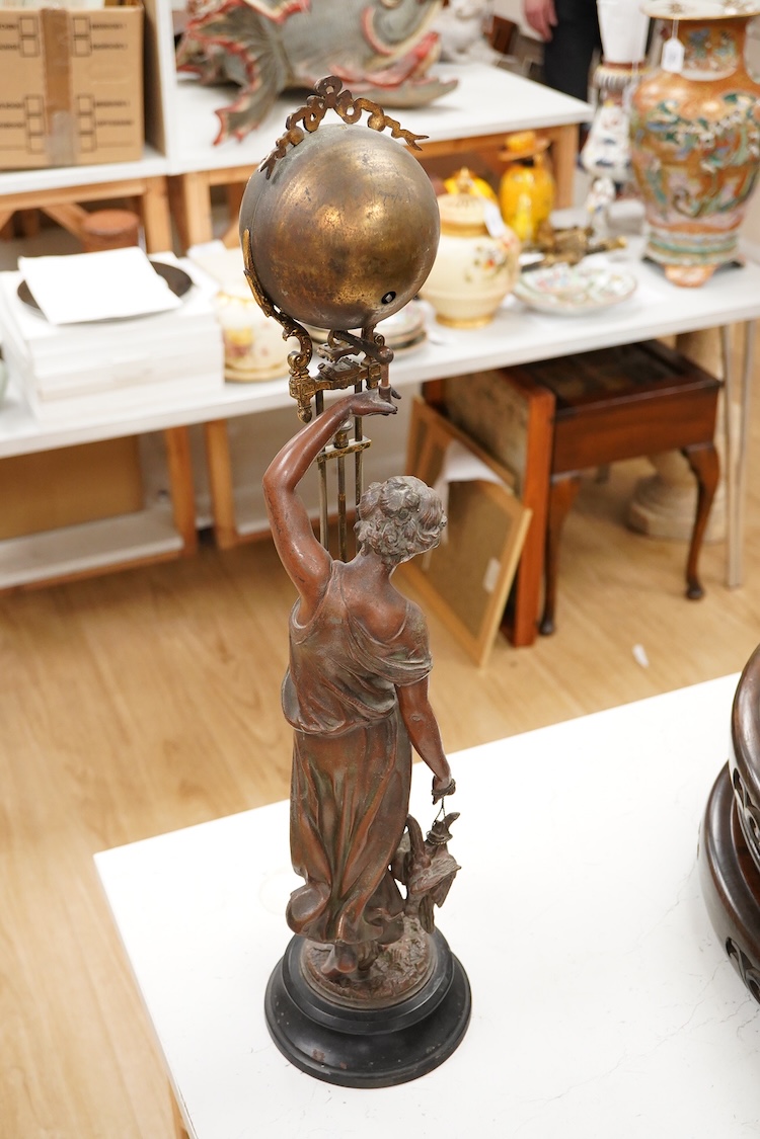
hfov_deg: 29.9
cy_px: 570
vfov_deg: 43.6
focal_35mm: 45
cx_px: 380
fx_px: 1425
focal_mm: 30
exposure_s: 1/160
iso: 2500
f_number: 7.1
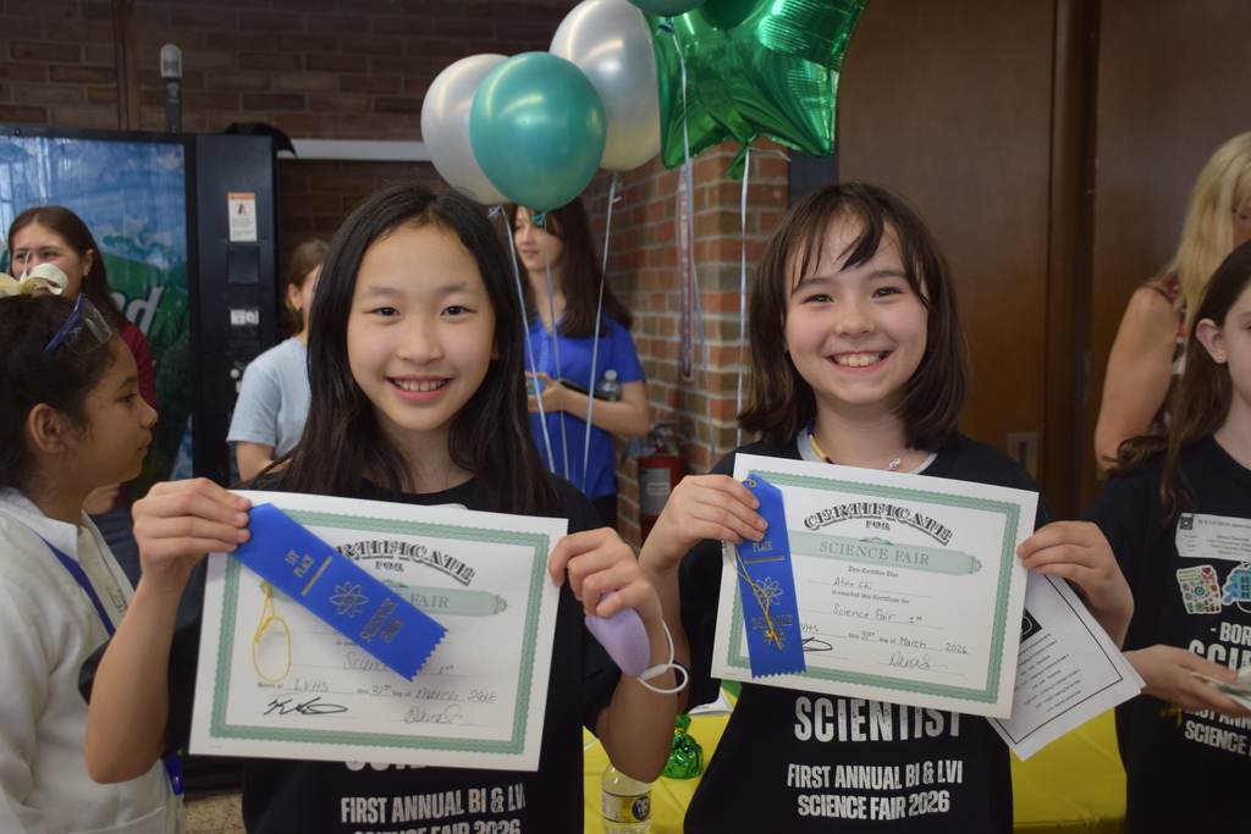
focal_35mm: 39
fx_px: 1355
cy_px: 417
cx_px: 626
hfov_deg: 49.5
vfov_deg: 34.2
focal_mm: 26
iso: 1000
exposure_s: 1/60
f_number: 3.8
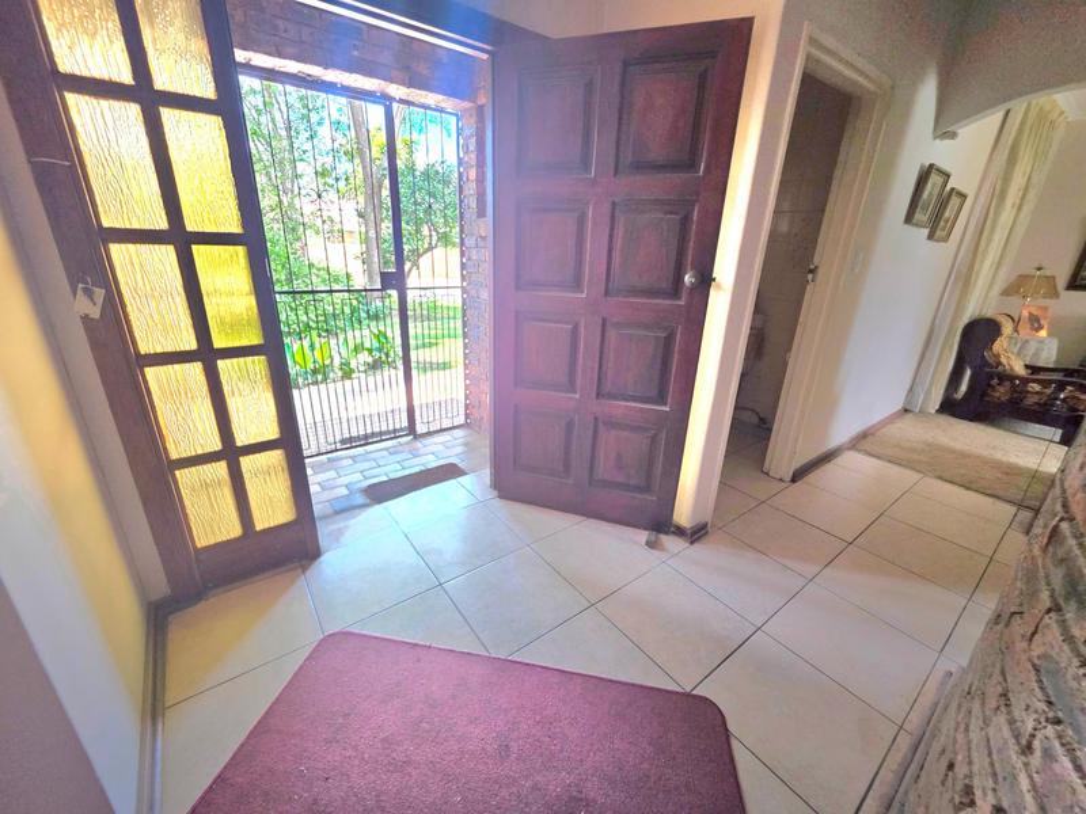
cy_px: 407
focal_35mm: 13
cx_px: 543
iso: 320
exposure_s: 1/101
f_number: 1.9
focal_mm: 2.2
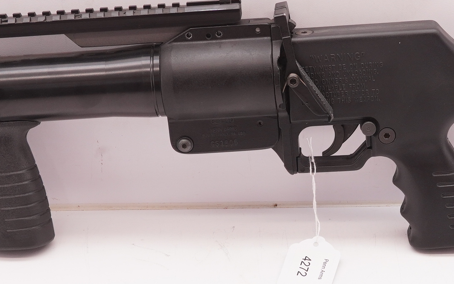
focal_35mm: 96
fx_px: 1193
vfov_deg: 13.5
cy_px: 199
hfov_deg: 21.4
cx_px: 333
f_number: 5.6
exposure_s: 1/125
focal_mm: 23
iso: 400
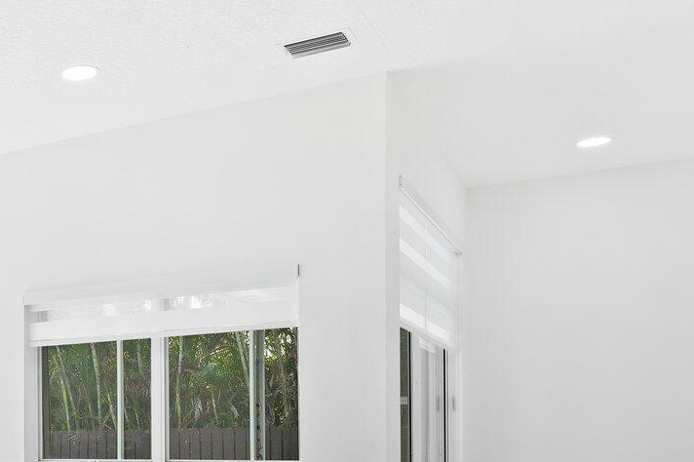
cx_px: -91
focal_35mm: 46
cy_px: 466
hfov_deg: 35.7
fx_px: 886
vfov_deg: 27.5
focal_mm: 16
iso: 200
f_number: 8
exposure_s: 1/20
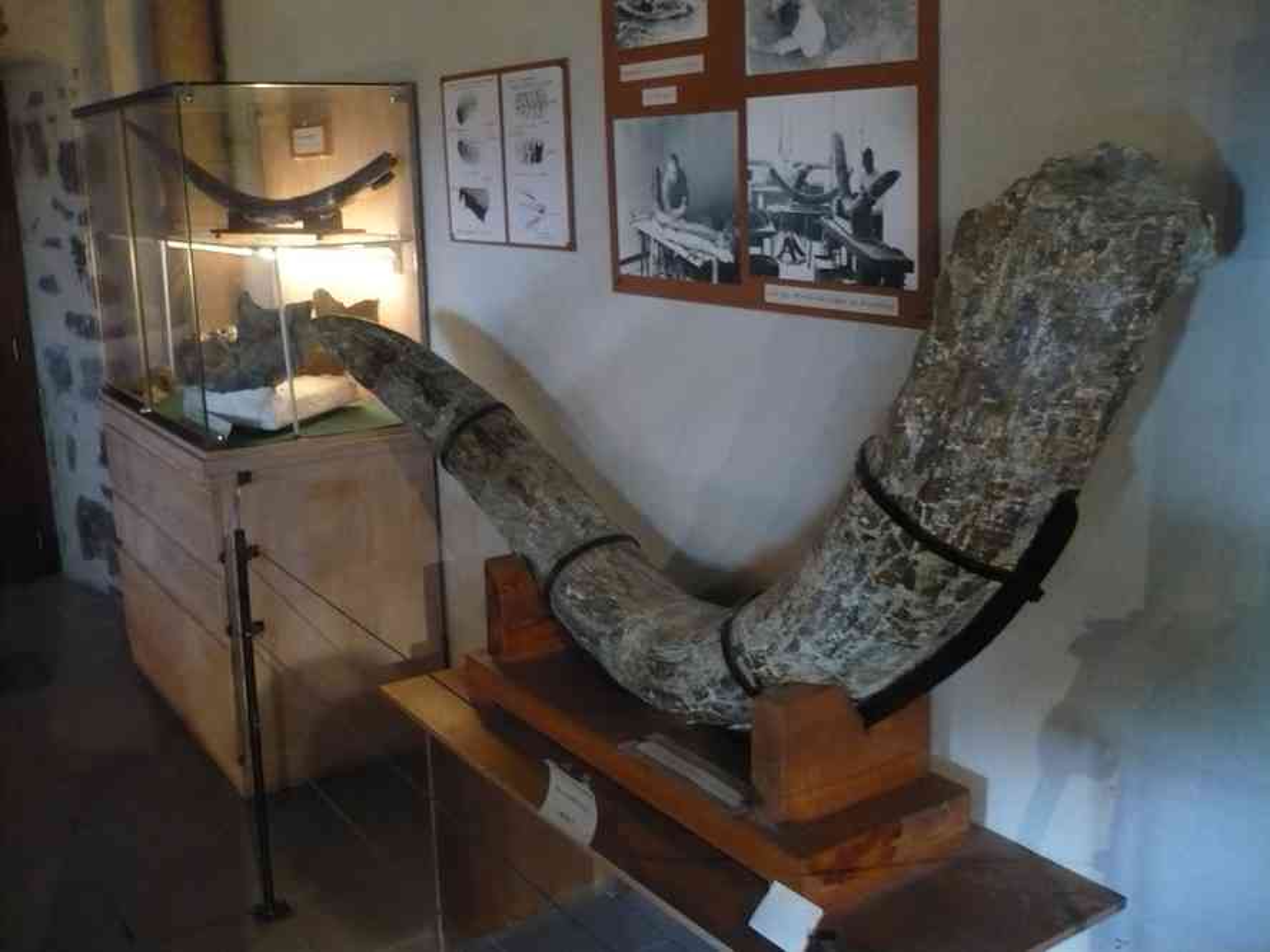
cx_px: 635
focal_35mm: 35
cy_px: 476
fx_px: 1284
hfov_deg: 52.6
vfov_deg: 40.7
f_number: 2.8
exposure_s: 1/8
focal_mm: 5.8
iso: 320
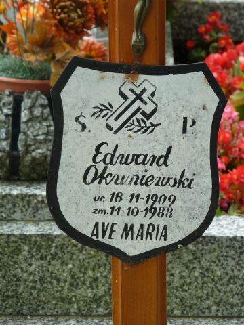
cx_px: 122
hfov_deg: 8.2
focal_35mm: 182
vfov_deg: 10.9
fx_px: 1710
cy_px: 162
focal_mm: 29.9
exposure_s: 1/60
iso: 160
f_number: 4.5
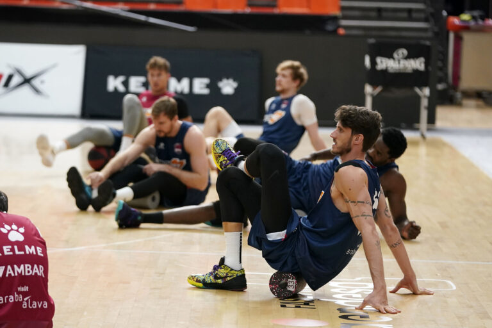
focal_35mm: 202
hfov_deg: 10.2
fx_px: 2760
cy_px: 164
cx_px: 246
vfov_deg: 6.8
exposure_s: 1/800
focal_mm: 135
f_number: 2.8
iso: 2500
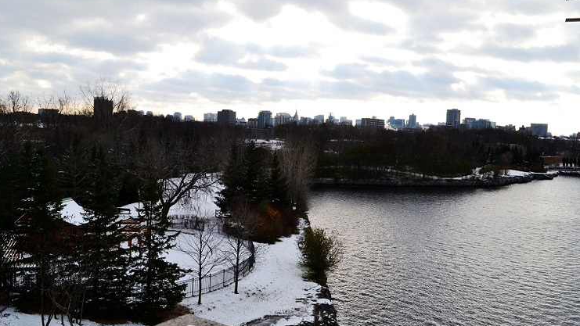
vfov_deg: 33.7
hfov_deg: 56.6
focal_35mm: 35
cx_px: 288
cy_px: 161
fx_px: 538
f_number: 11
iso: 400
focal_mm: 22
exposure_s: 1/400
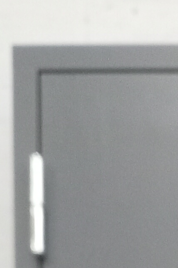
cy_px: 841
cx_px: 419
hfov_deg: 7.2
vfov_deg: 9.0
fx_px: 1336
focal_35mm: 180
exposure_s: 1/20
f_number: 1.8
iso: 1787
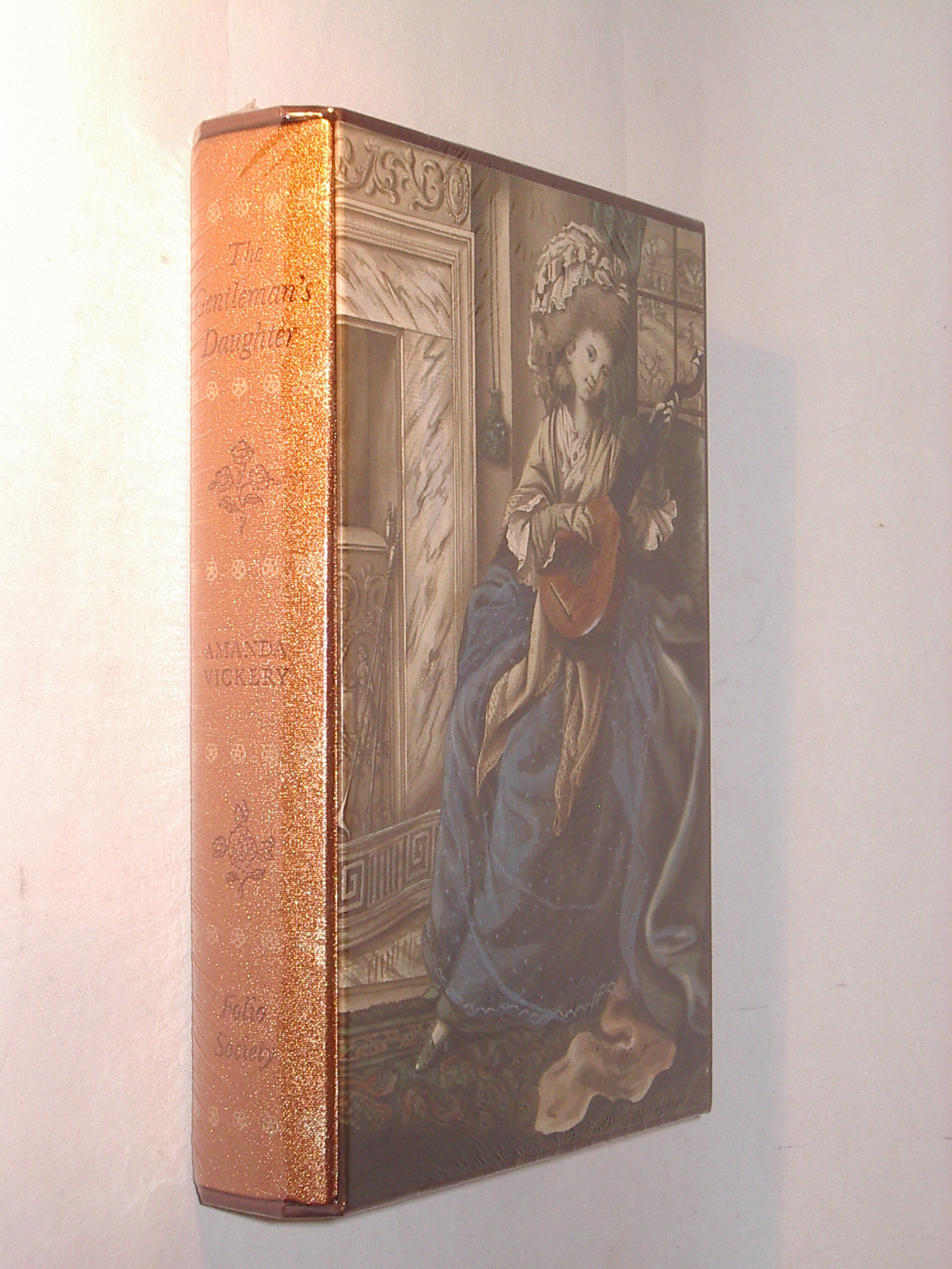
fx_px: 2310
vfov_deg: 30.7
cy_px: 634
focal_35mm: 63
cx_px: 476
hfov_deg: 23.3
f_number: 3.4
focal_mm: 9.6
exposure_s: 1/60
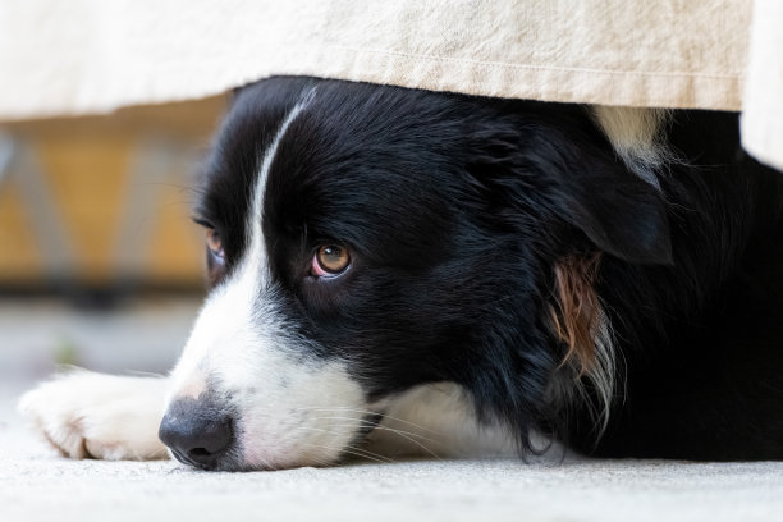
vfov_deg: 6.9
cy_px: 261
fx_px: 4350
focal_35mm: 200
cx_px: 392
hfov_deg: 10.3
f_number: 3.2
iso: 4000
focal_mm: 200
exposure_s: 1/200
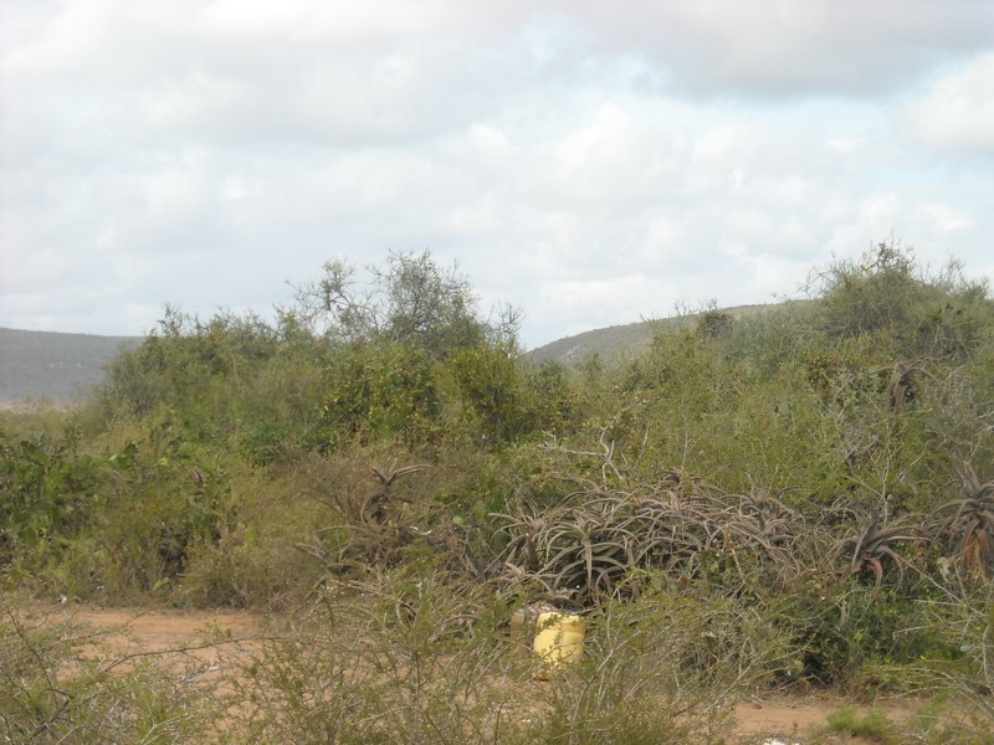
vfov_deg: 14.1
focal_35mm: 105
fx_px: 3015
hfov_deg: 18.7
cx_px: 497
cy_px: 372
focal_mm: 17.1
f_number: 4.7
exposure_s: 1/323
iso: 64
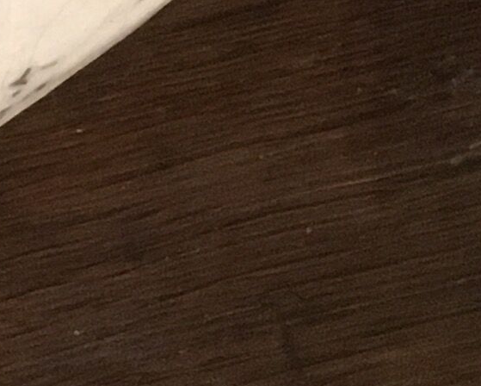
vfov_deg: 7.4
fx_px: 2906
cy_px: -311
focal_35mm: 204
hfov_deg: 8.4
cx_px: -825
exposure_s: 1/25
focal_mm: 4.15
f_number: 2.2
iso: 200
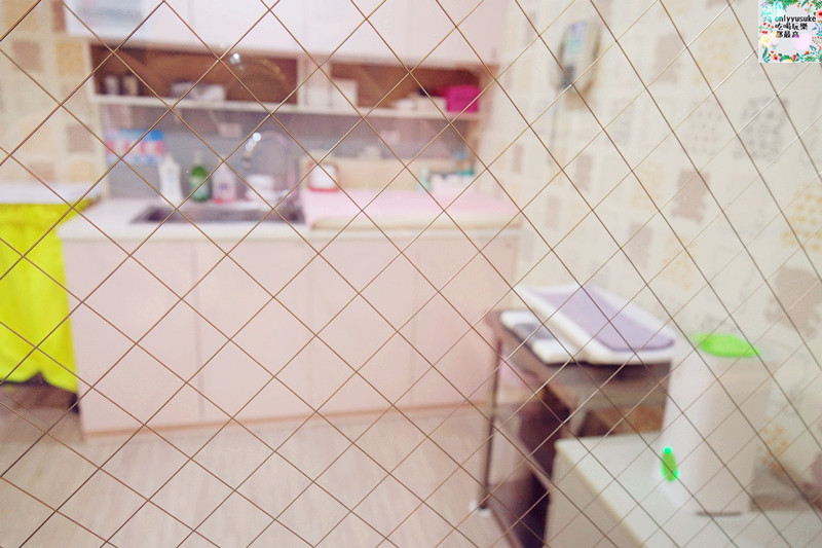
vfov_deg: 53.1
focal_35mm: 24
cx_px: 411
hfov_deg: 73.8
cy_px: 274
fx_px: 548
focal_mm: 9
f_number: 3.5
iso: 400
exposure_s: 1/20
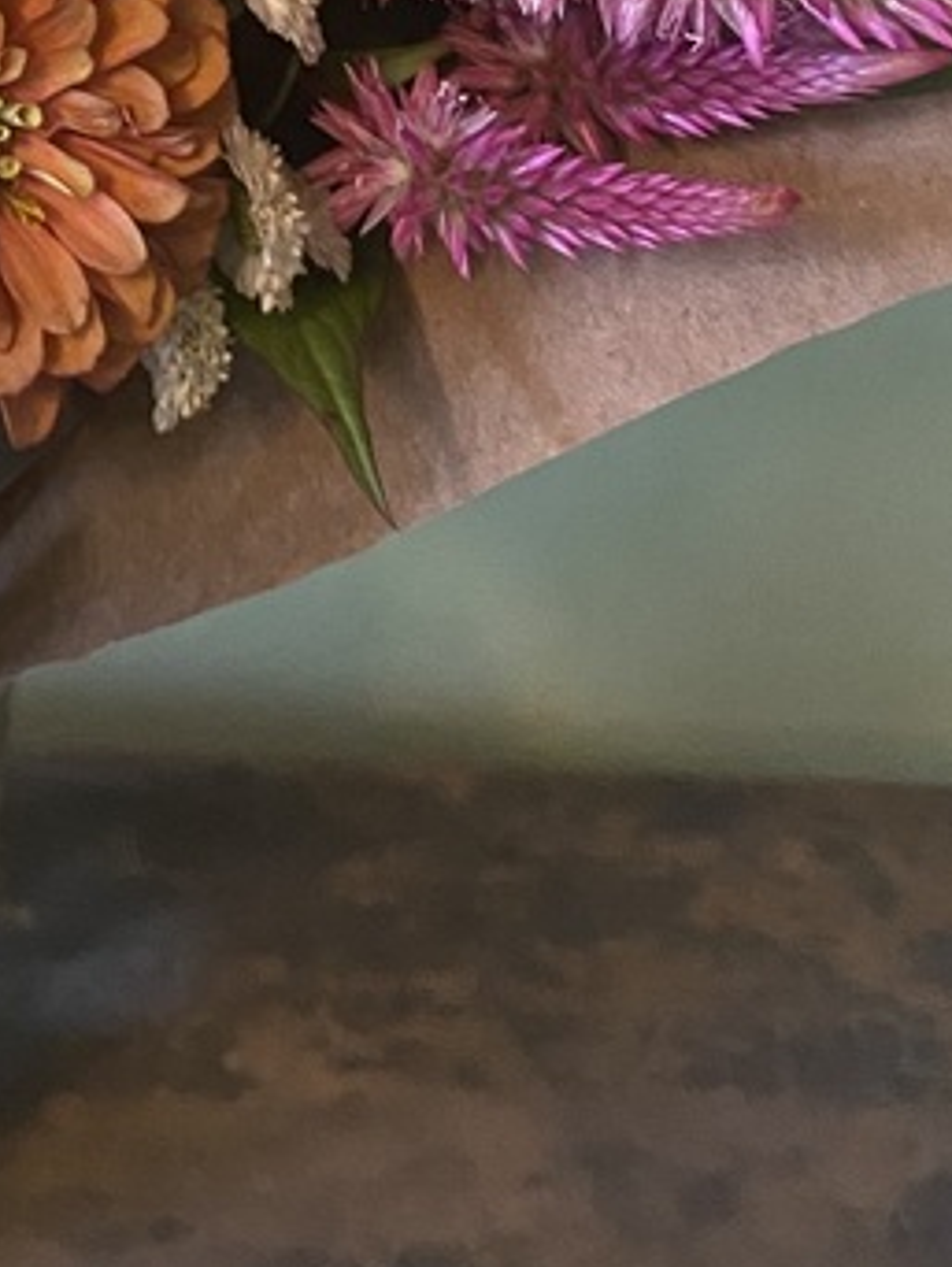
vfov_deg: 22.2
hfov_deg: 17.0
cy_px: -261
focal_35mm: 81
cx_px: -326
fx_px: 2966
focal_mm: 4.25
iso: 640
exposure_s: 1/40
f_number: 1.8
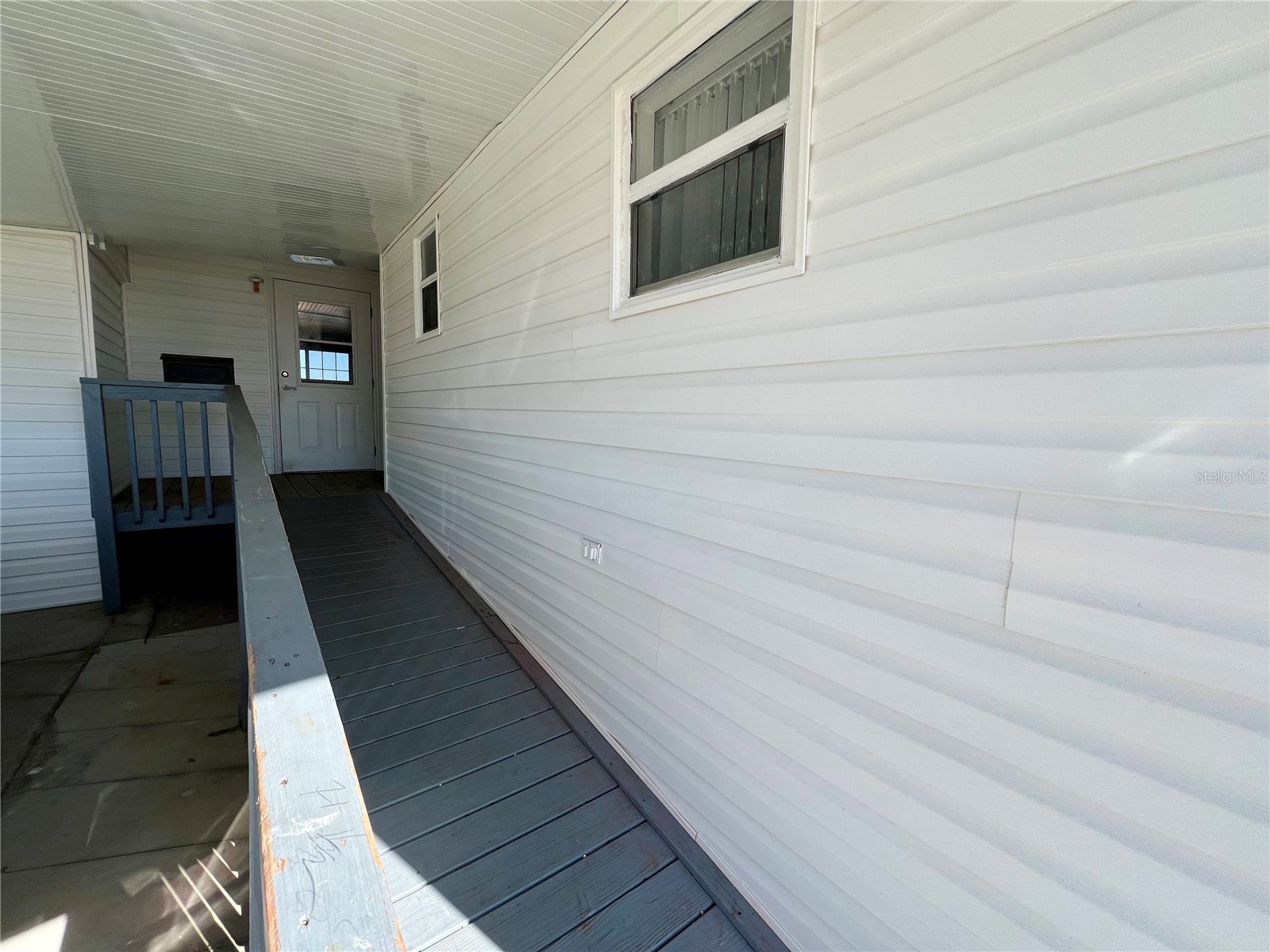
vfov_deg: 89.9
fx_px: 477
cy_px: 476
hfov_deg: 106.2
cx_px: 635
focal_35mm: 13
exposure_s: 1/673
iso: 32
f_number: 1.8
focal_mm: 1.57
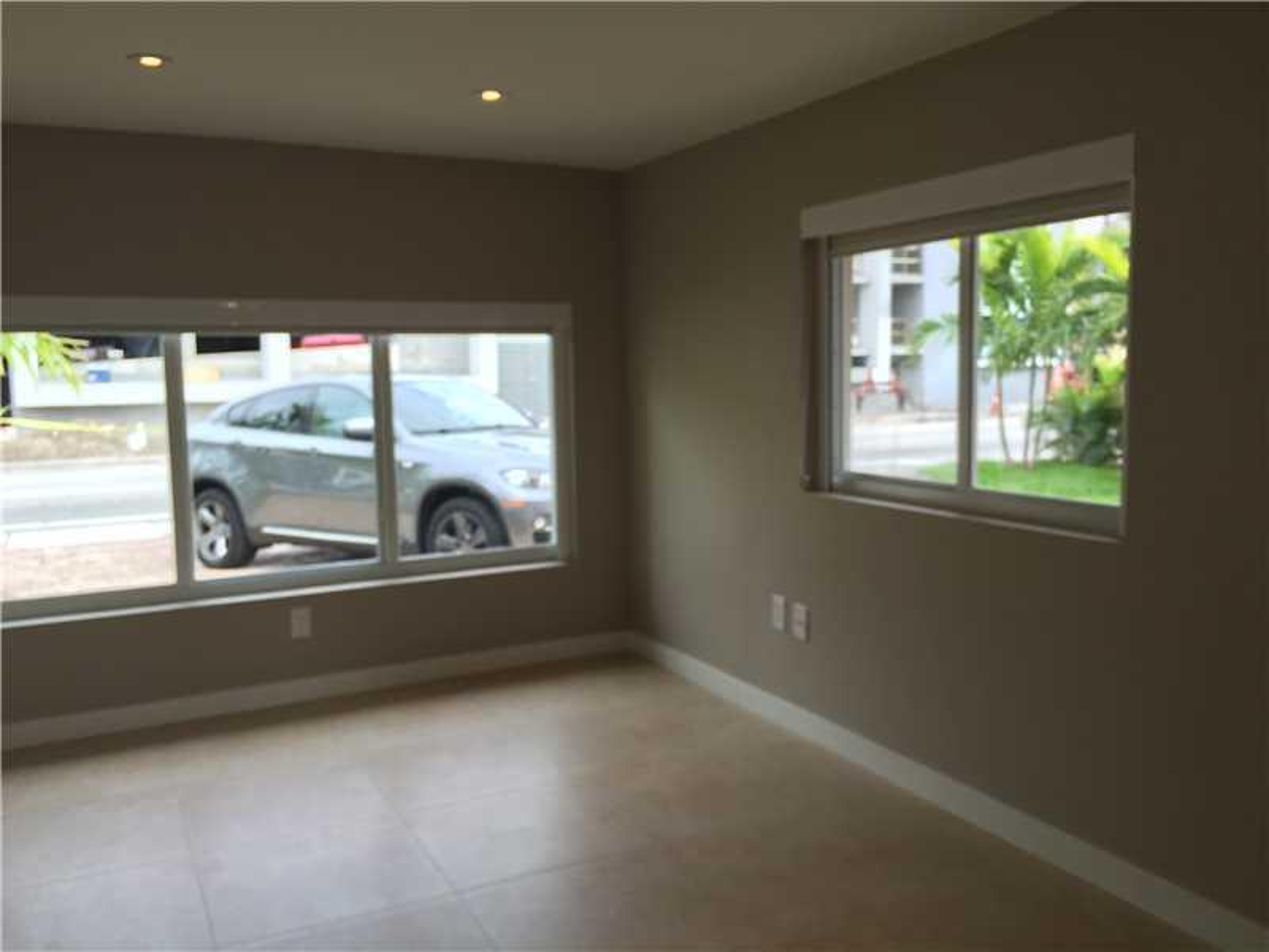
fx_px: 1063
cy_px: 476
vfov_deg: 48.2
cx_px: 634
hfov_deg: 61.7
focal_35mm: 29
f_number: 2.2
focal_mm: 4.15
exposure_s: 1/150
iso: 32
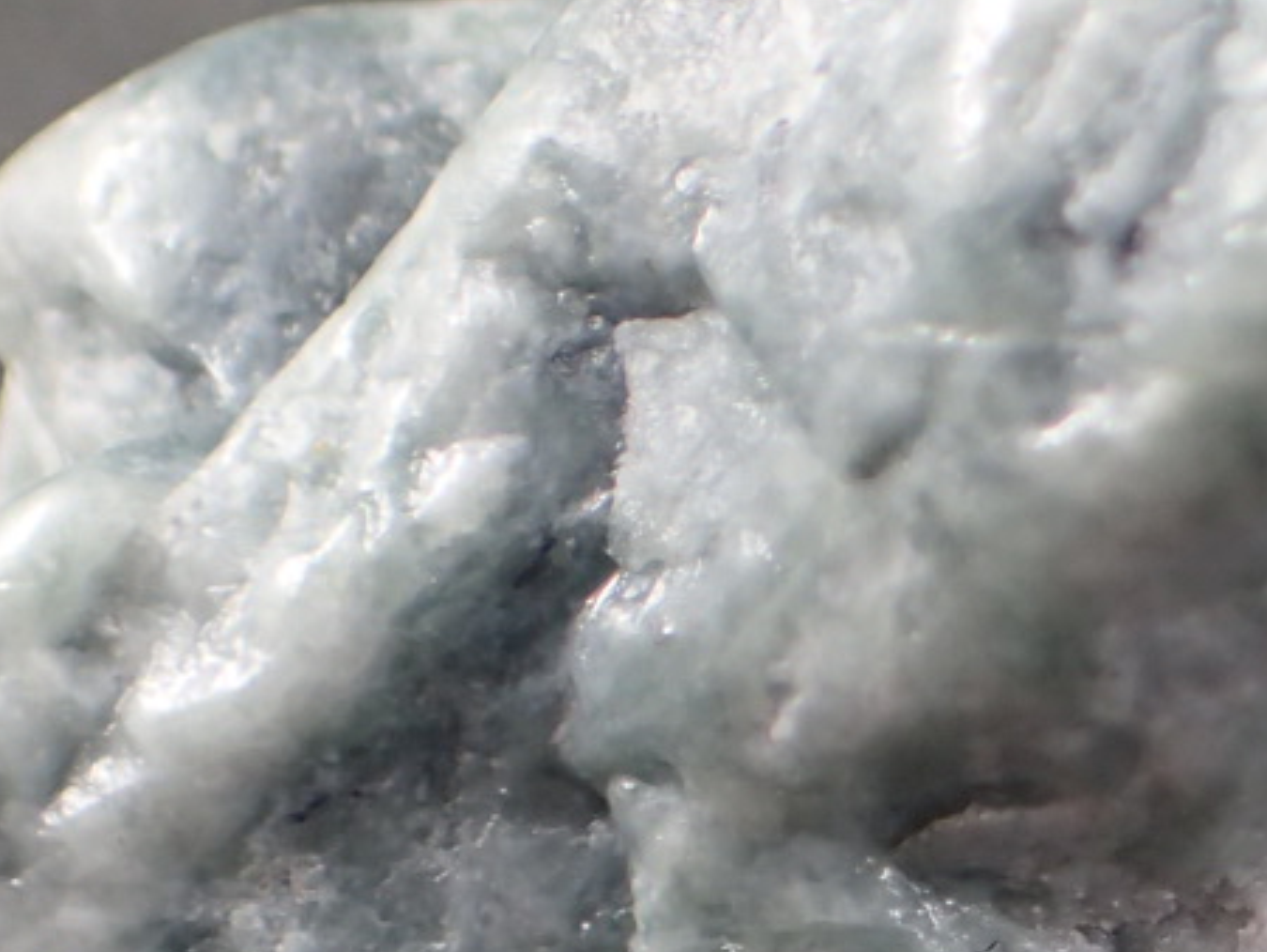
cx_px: 1430
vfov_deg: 11.4
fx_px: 4688
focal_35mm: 128
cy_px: 1082
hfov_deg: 15.0
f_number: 2.3
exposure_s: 1/125
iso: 125
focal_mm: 5.5
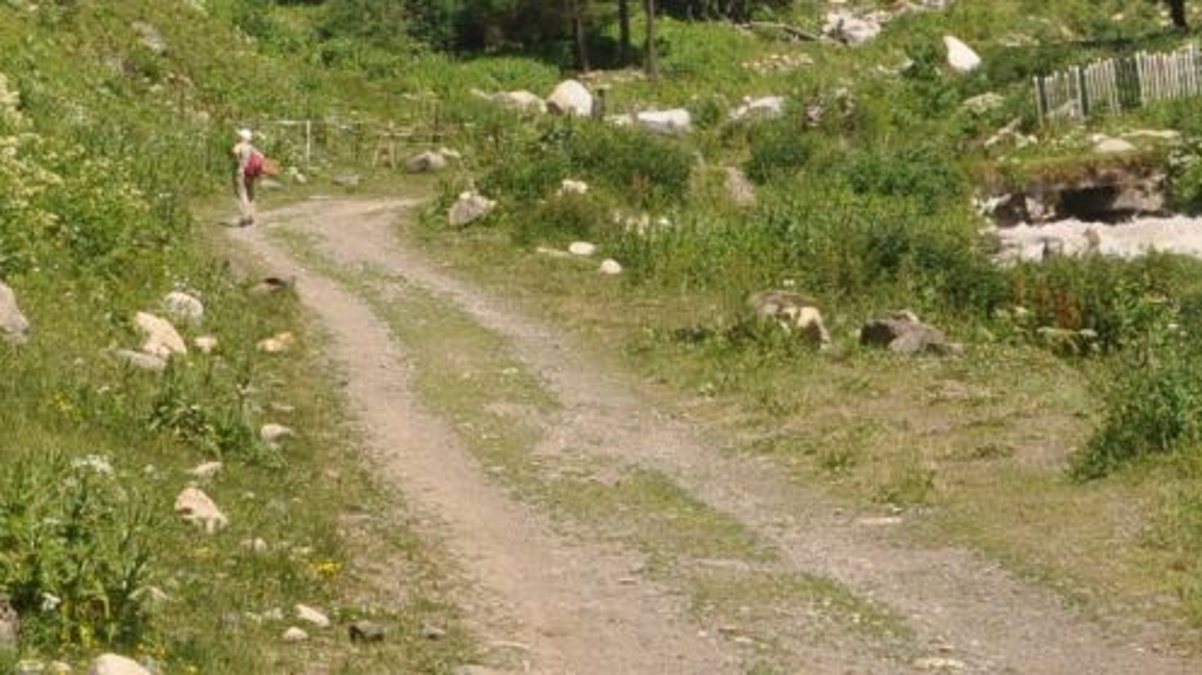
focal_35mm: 115
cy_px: -292
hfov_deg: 18.5
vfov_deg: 10.2
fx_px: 3664
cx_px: 276
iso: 200
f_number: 13
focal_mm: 28
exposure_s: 1/125
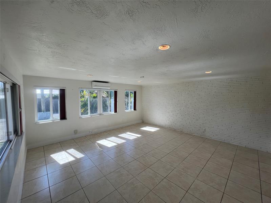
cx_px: 136
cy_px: 102
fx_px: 102
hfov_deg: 106.2
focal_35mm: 13
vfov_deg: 89.9
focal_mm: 1.57
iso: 32
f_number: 1.8
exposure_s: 1/194
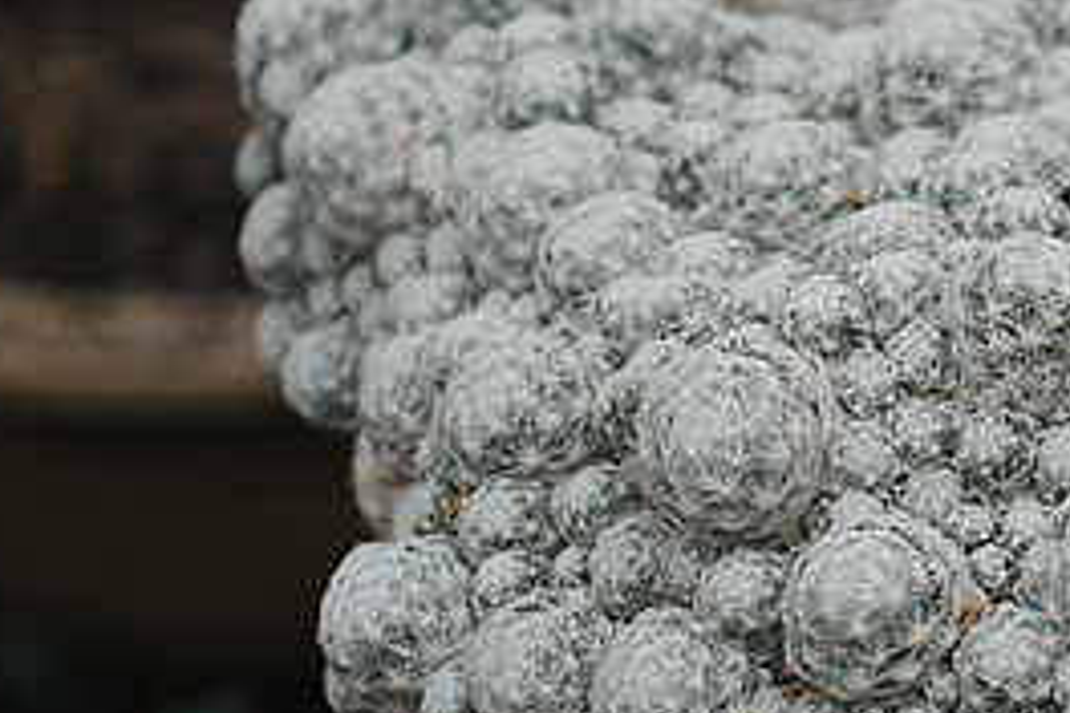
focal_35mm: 227
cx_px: 1560
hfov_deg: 8.9
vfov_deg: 6.0
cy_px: 589
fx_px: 6746
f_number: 5.6
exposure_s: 1/100
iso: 100
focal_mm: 75
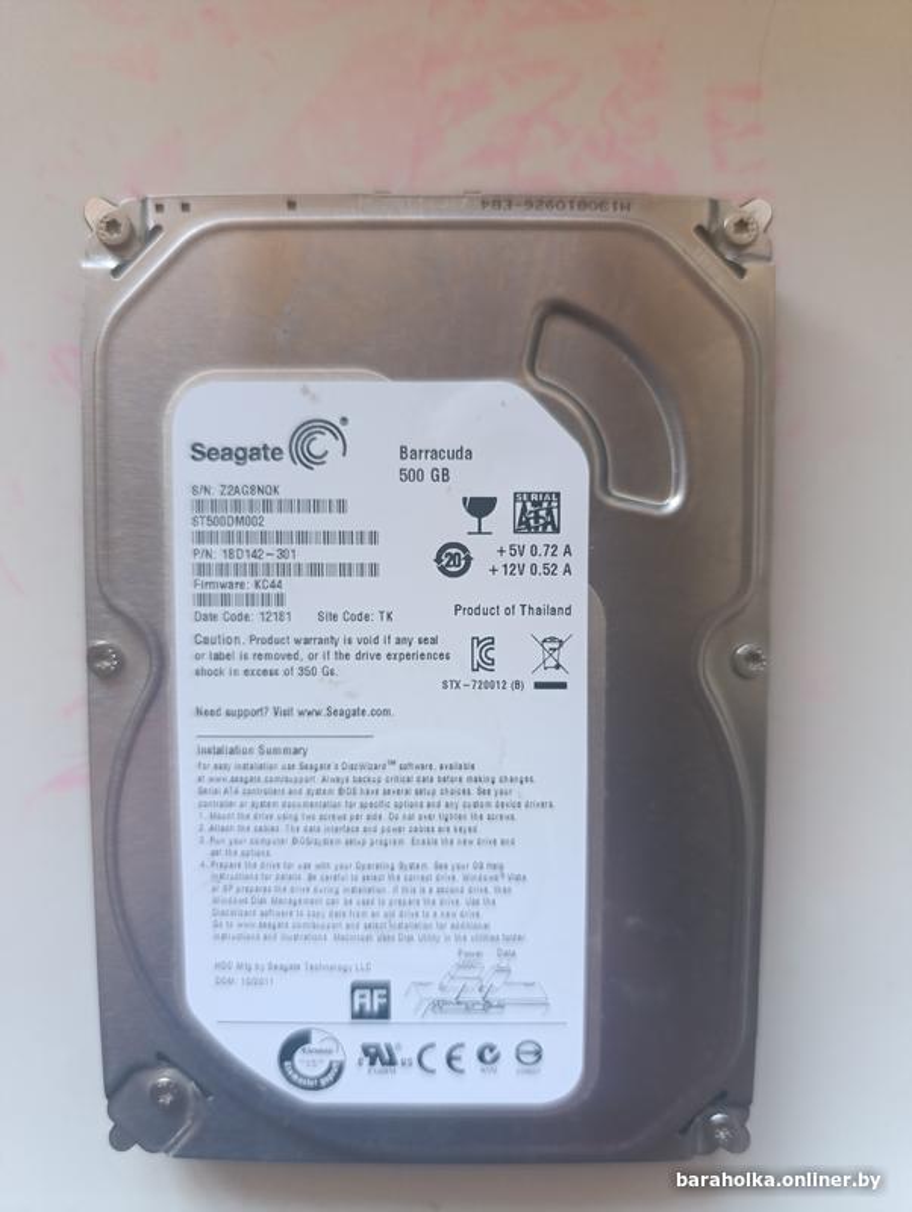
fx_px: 806
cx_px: 456
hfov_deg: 59.0
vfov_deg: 73.9
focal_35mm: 23
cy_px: 606
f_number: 1.6
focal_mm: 6.14
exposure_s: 1/100
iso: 1000
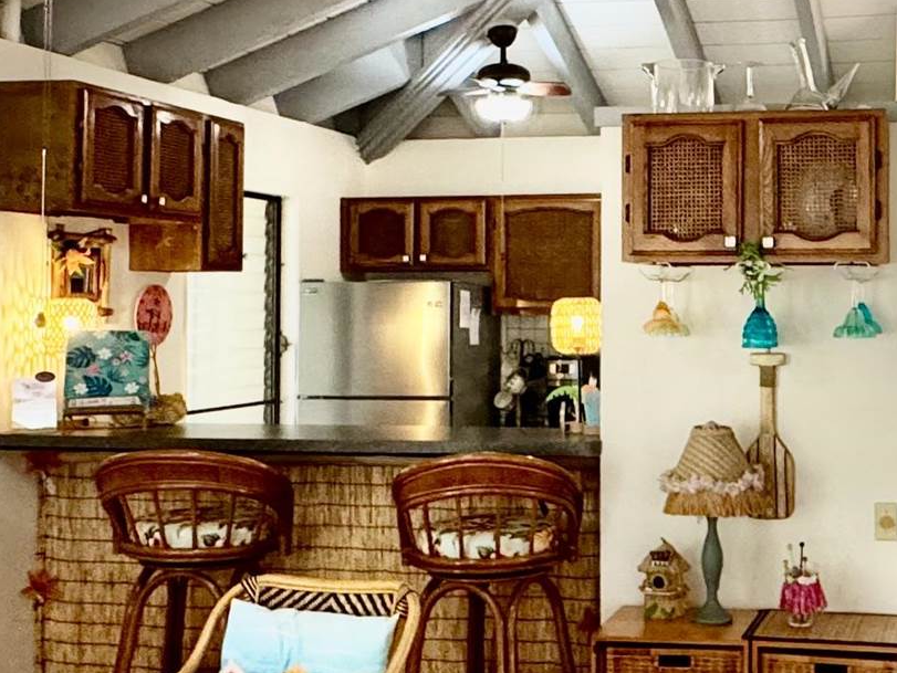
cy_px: 270
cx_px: 759
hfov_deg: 34.7
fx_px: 1374
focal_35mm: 53
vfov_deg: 27.5
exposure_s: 1/60
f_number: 2.2
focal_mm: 2.22
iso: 320
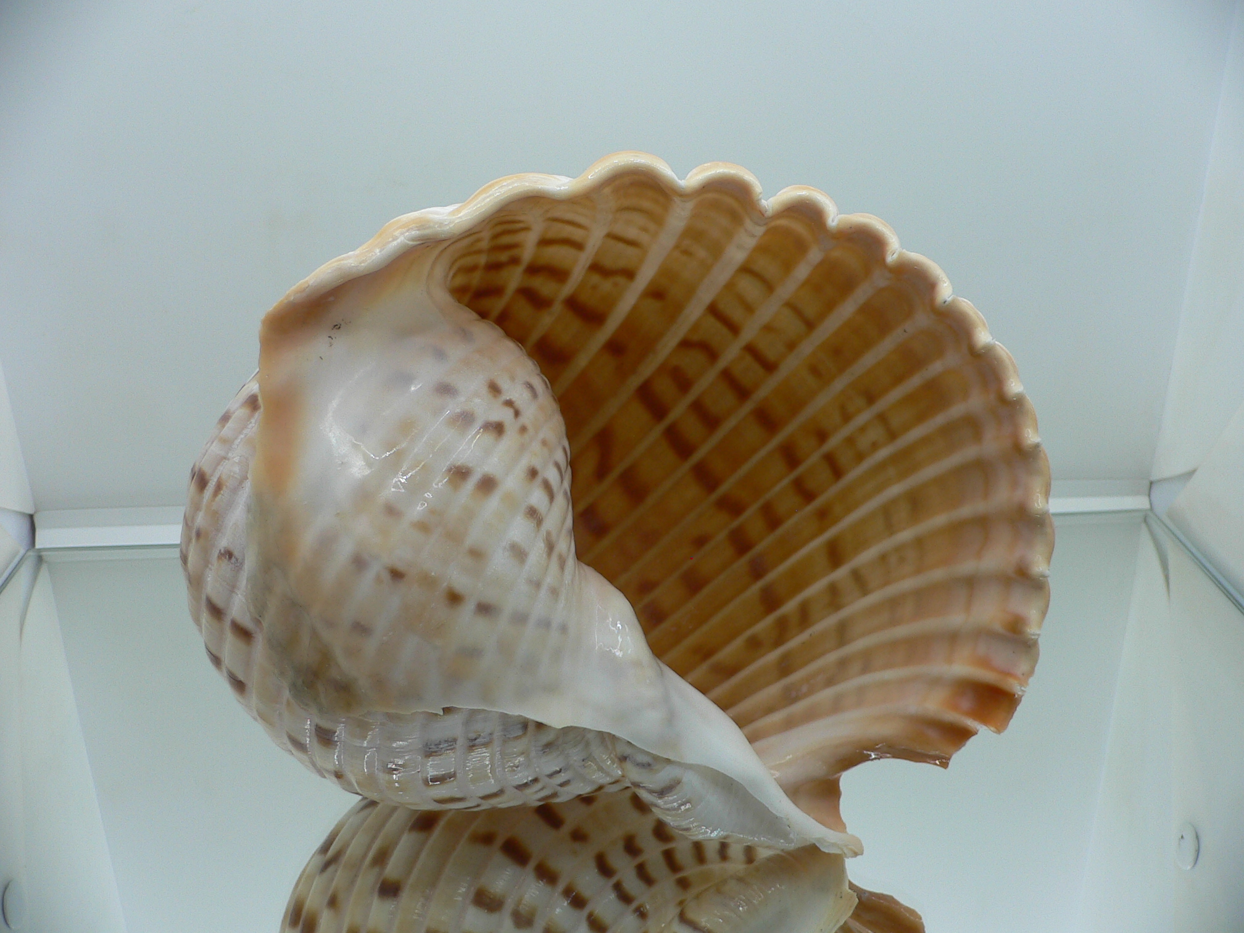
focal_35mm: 35
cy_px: 466
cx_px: 622
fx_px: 1258
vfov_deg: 40.7
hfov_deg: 52.6
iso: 80
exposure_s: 1/60
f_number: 2.8
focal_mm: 4.6
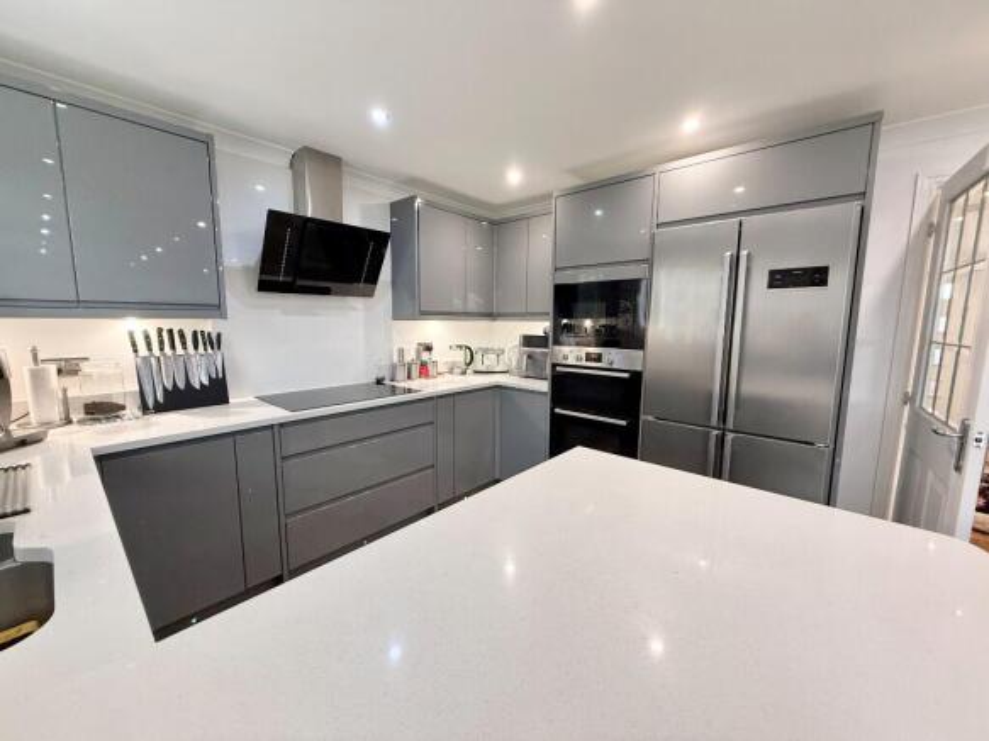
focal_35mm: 14
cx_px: 494
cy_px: 370
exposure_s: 1/50
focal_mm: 2.22
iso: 320
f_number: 2.2
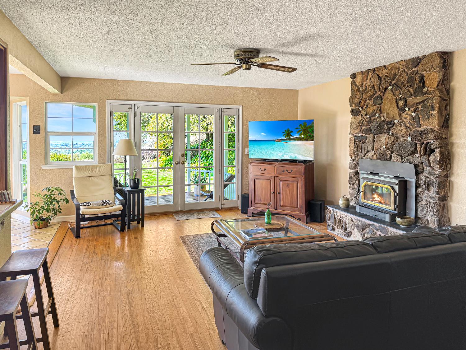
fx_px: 323
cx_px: 233
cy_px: 175
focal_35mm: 24
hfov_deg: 71.6
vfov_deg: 56.8
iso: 100
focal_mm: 6.76
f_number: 1.78
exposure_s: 1/121
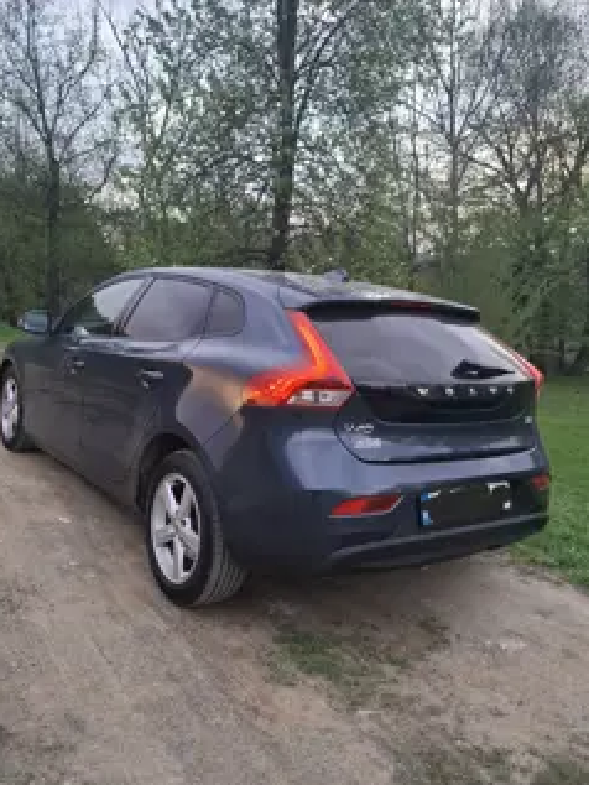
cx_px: 267
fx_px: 657
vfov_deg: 61.6
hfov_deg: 48.2
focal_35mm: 29
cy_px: 366
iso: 64
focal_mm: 5.54
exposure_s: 1/100
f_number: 1.8
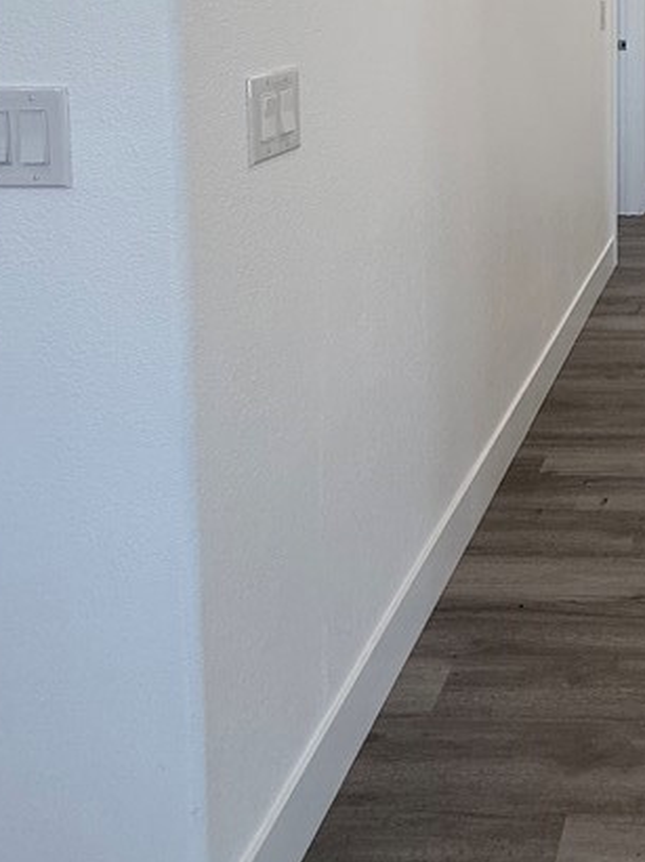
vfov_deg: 45.6
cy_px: 27
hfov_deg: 33.2
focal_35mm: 35
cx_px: 775
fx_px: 870
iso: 80
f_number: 2.2
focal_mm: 2.22
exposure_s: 1/120
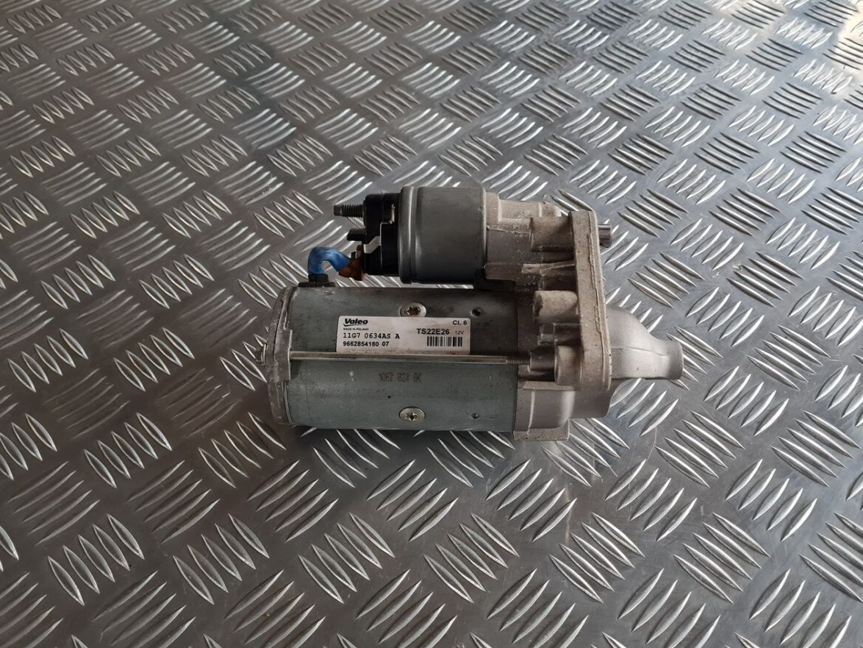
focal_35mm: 31
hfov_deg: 58.3
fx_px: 773
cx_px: 451
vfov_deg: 45.5
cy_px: 328
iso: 100
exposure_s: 1/100
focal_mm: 5.4
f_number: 1.8
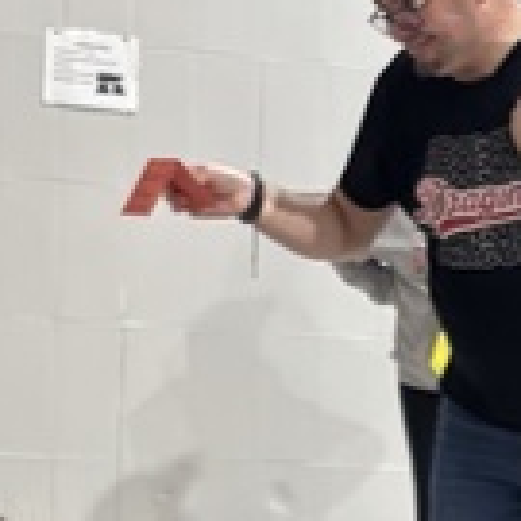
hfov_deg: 10.0
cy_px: 644
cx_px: 517
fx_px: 2963
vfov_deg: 9.9
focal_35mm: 174
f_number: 1.6
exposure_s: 1/60
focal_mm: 5.96
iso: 125
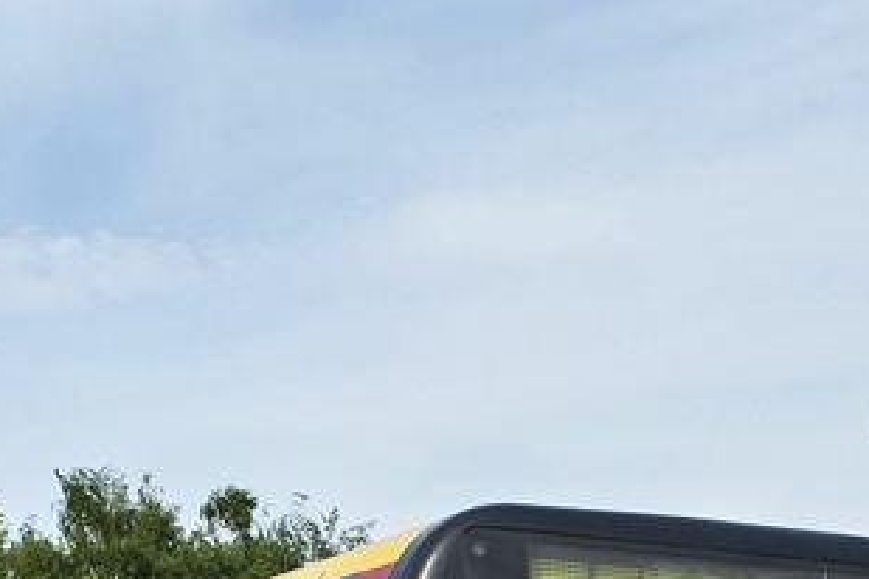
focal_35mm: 96
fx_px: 2317
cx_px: 349
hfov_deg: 21.2
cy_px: 838
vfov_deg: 13.5
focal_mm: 22
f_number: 9
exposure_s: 1/500
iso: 280
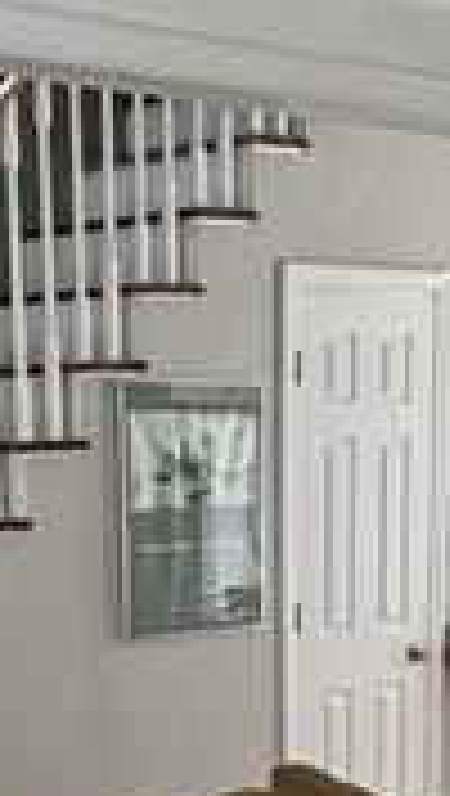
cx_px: 171
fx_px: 1861
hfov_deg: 13.8
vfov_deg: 21.5
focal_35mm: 88
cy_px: 1070
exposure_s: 1/60
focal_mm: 2.22
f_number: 2.2
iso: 250
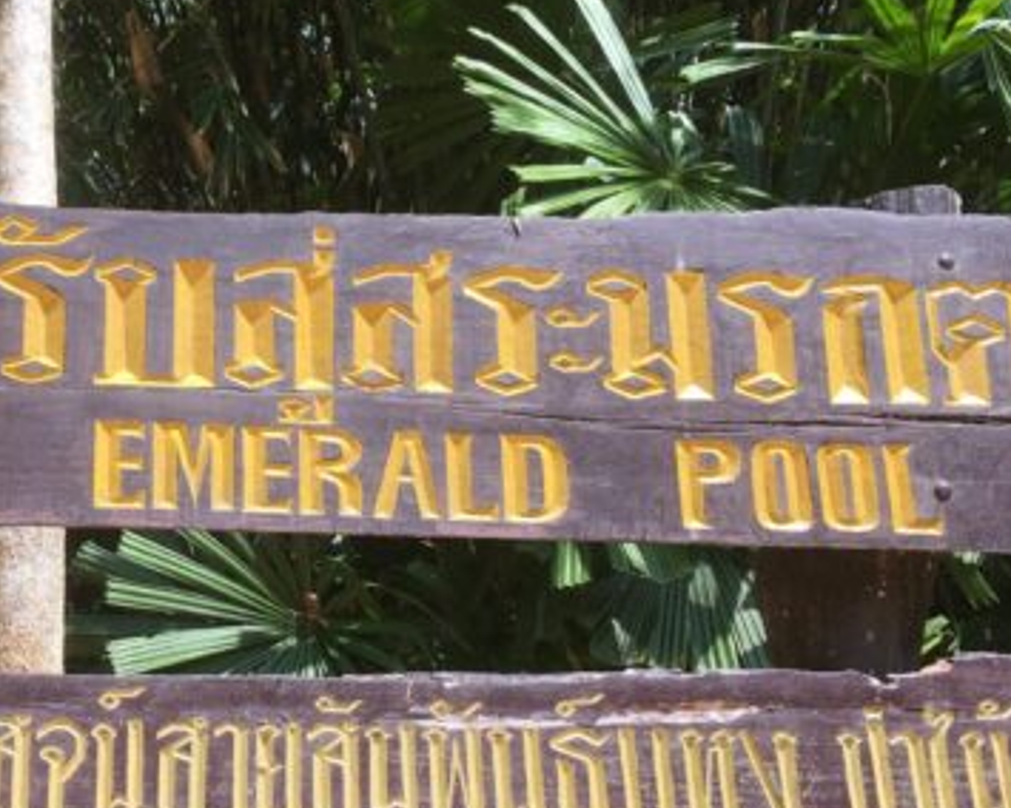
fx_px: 1526
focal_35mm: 51
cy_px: 464
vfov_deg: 29.6
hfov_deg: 34.9
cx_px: 134
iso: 25
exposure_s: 1/793
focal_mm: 4.15
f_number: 2.2
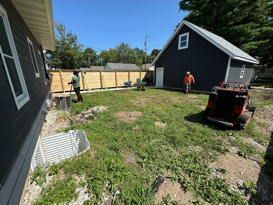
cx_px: 136
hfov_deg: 102.1
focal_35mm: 14
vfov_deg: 85.7
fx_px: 110
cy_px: 102
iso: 50
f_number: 2.2
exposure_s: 1/1600
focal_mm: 2.22
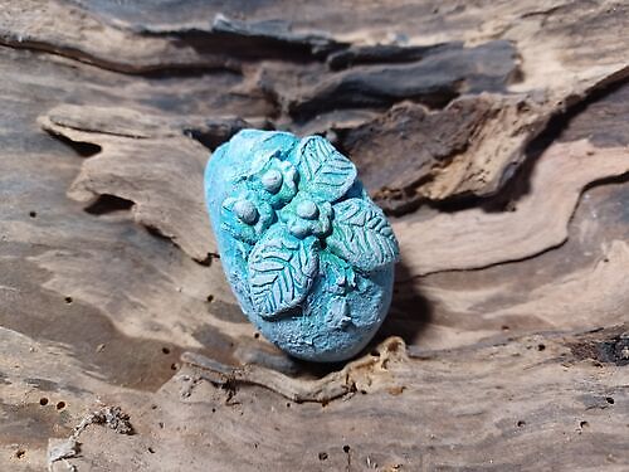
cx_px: 314
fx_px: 454
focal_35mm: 25
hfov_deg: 69.4
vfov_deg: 54.9
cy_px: 236
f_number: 1.8
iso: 320
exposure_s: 1/33.3
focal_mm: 4.6
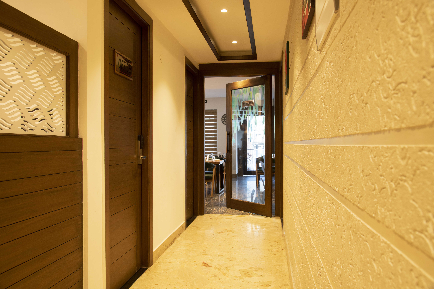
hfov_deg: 60.3
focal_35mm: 31
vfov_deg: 42.3
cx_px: 217
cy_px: 144
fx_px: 374
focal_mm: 31
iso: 320
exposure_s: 1/4
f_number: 8
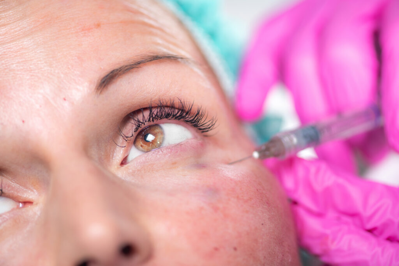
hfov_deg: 19.5
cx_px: 200
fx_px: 1164
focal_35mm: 105
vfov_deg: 13.0
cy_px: 133
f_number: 4
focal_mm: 105
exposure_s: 1/160
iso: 100
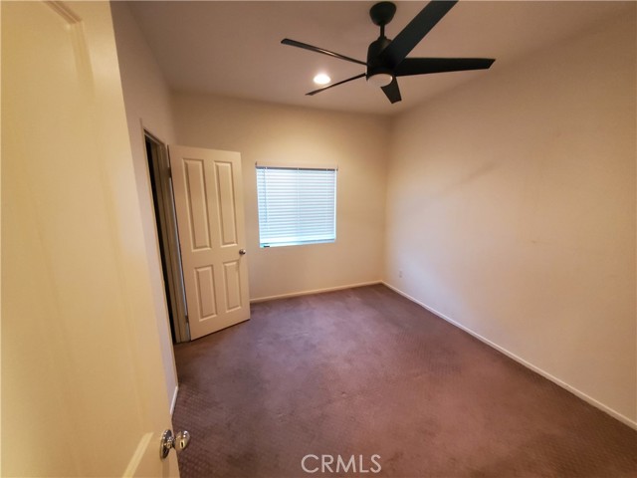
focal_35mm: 13
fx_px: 239
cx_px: 318
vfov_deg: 89.9
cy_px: 239
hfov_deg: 106.2
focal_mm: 1.8
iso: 640
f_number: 2.2
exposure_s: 1/30
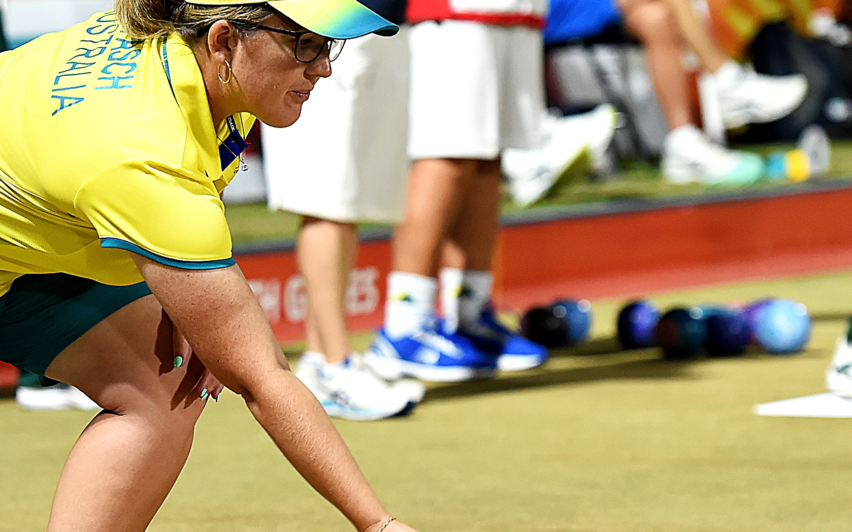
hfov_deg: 9.9
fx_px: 4922
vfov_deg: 6.2
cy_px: 321
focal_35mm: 212
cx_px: 145
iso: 3200
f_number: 3.5
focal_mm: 120
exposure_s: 1/1000
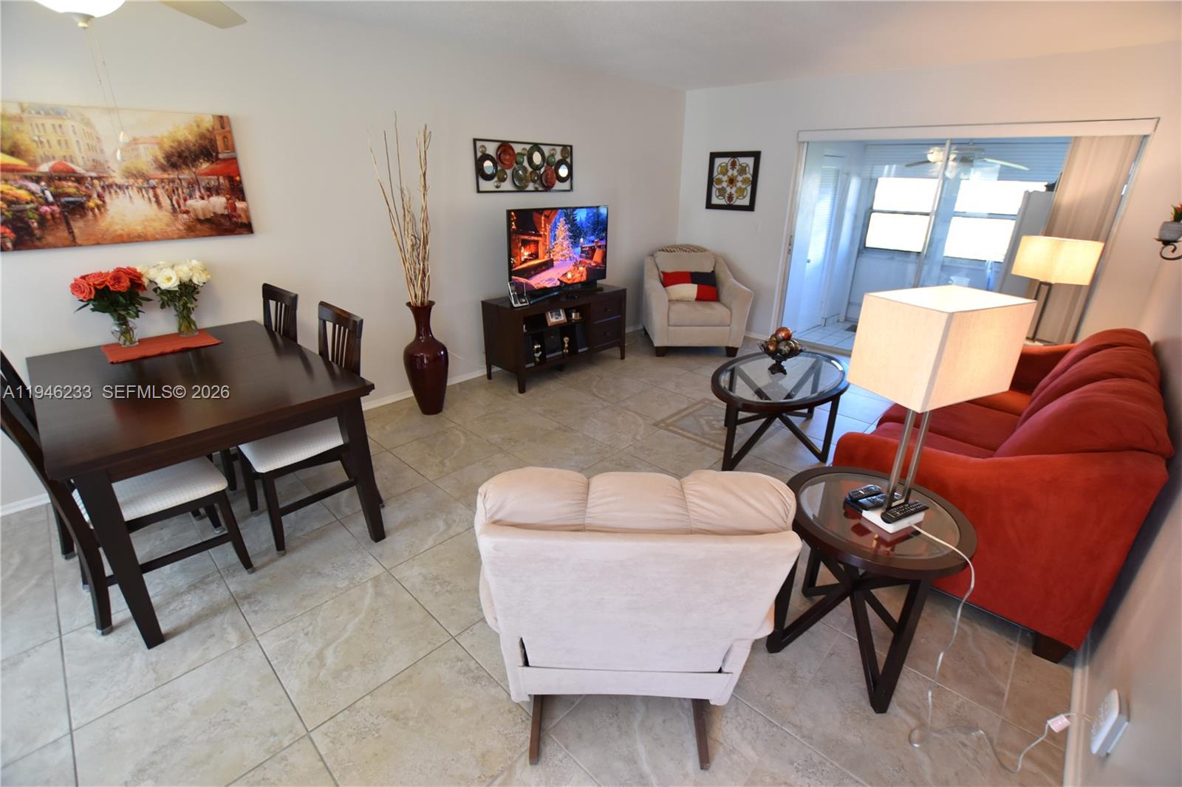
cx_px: 591
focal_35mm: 15
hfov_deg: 100.4
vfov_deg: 77.3
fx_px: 492
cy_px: 394
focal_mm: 10
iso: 720
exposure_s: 1/60
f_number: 4
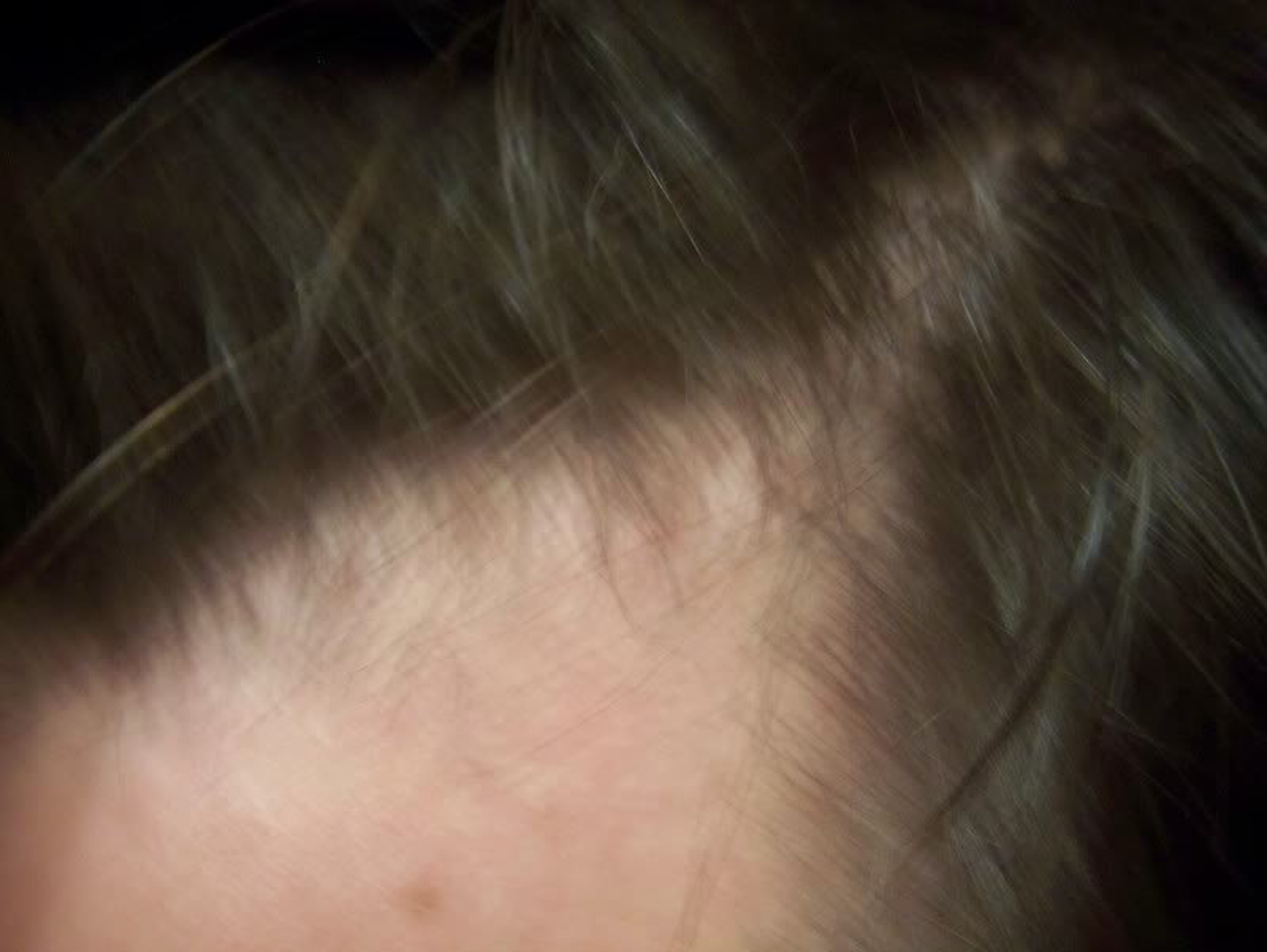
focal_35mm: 38
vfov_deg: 37.8
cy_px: 476
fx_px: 1392
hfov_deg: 49.0
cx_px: 634
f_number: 3.9
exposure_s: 1/10
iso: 200
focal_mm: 6.3
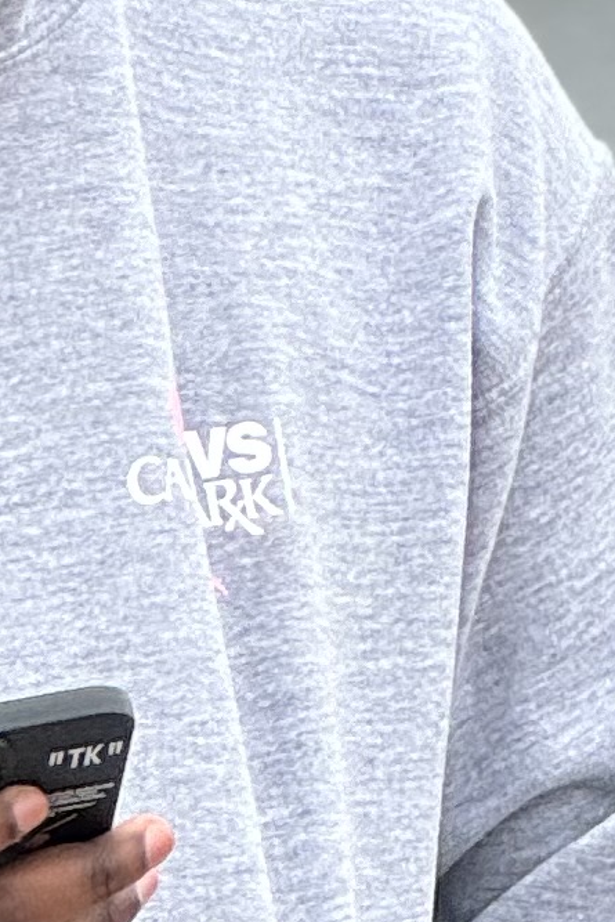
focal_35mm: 484
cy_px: -408
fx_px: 12395
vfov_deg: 4.2
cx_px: 471
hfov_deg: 2.8
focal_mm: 9
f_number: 2.8
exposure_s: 1/141
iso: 25
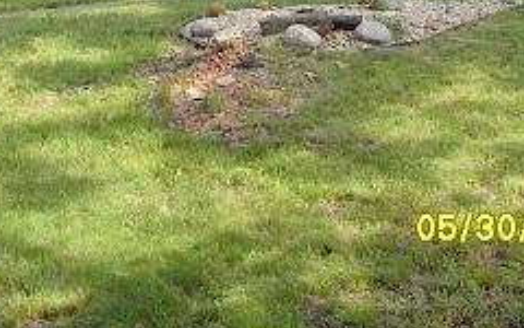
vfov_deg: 12.8
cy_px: -195
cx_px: 109
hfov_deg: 21.4
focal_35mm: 96
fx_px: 1371
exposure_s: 1/350
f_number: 2.8
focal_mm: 6.3
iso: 80
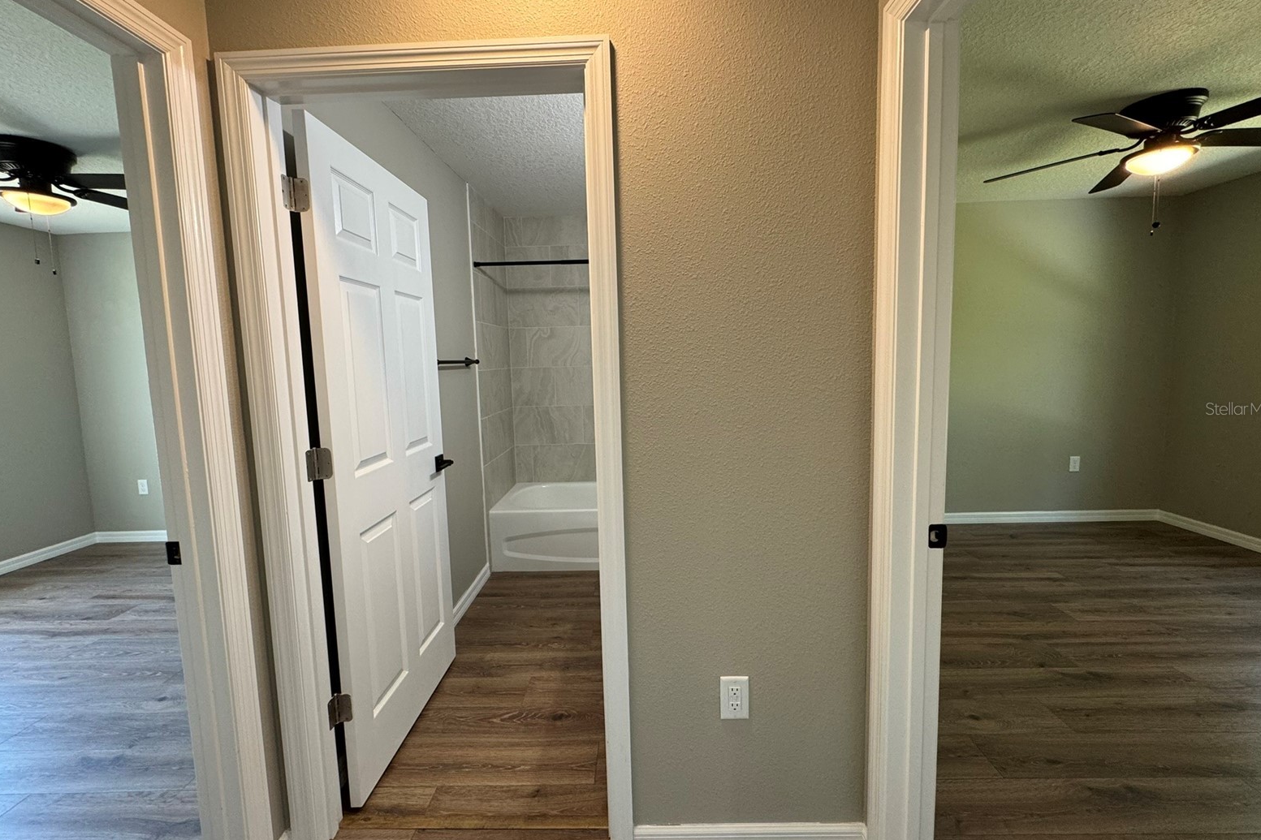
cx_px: 633
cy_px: 408
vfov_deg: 77.3
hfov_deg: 100.4
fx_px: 525
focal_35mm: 15
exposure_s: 1/60
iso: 200
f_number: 2.2
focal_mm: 2.22
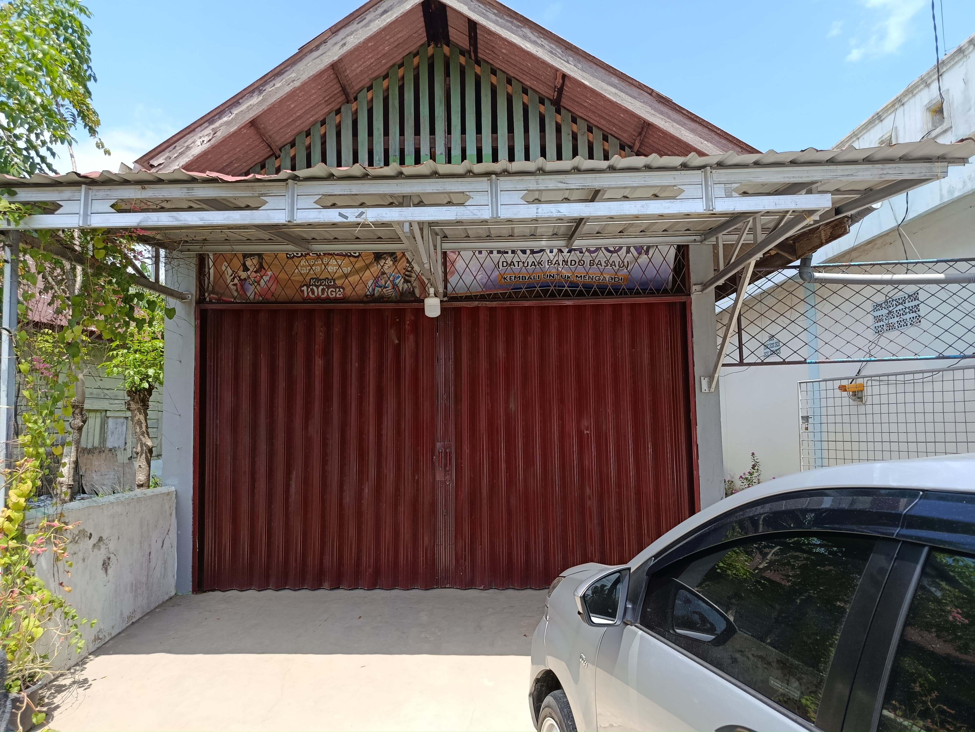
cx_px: 488
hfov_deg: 71.6
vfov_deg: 56.8
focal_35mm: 24
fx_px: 676
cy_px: 366
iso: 50
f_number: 1.7
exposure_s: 1/231
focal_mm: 5.24
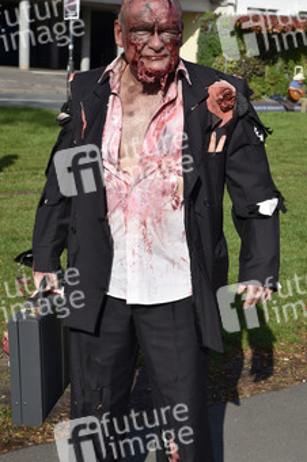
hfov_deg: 18.6
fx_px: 936
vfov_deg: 27.7
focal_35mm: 73
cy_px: 232
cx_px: 163
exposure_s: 1/400
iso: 200
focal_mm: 62
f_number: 10
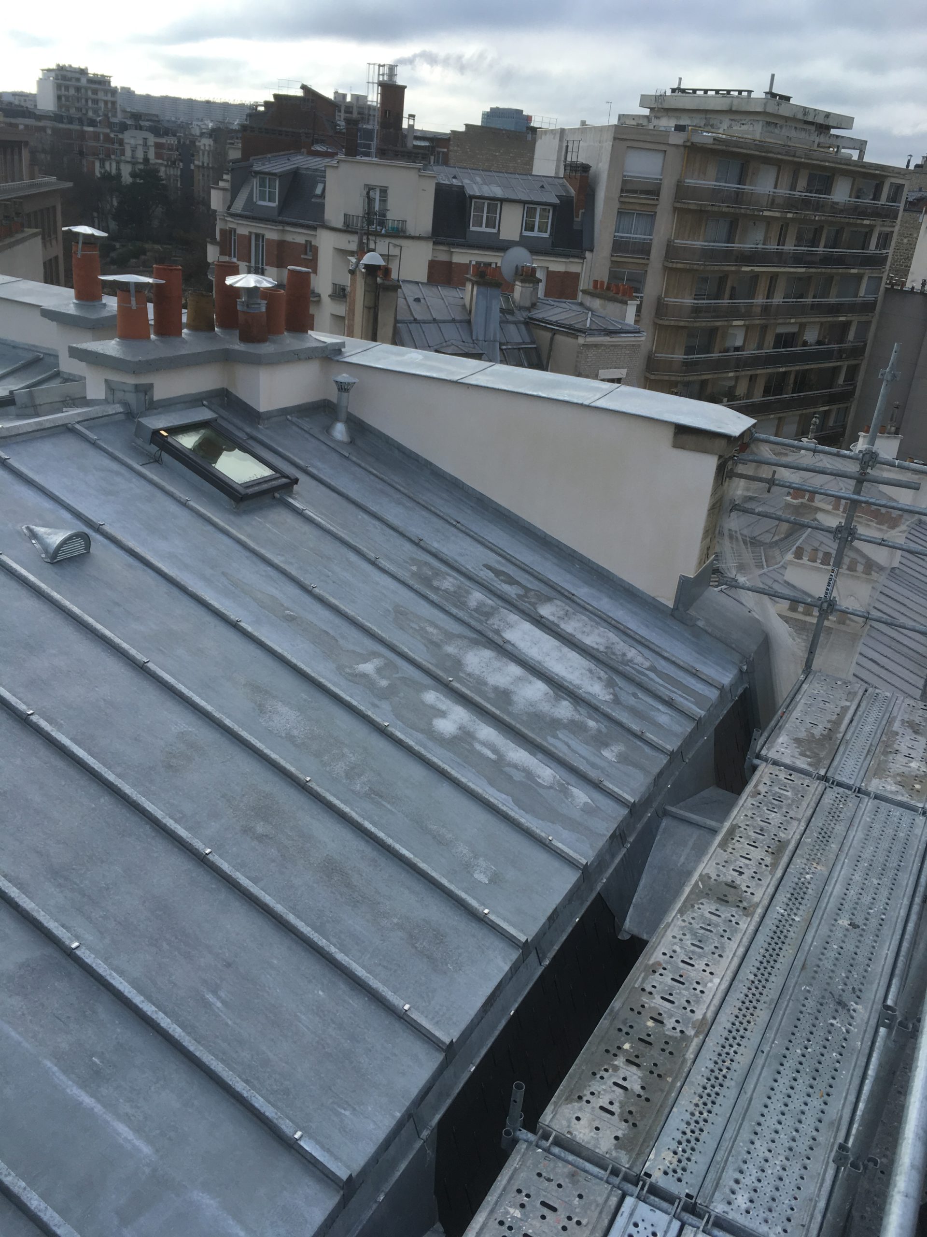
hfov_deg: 48.2
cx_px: 464
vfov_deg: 61.7
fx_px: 1035
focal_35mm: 29
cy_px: 618
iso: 25
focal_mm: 4.15
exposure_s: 1/754
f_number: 2.2
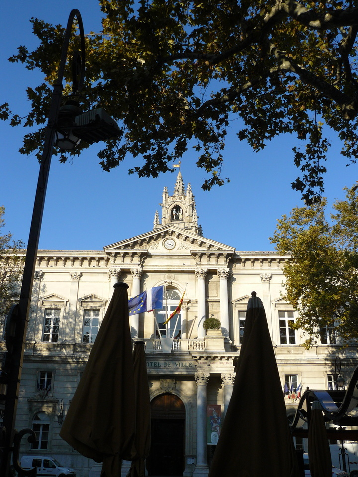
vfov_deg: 51.4
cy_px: 238
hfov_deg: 39.7
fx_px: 496
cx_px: 179
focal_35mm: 36
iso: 100
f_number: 5.6
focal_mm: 6
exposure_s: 1/320
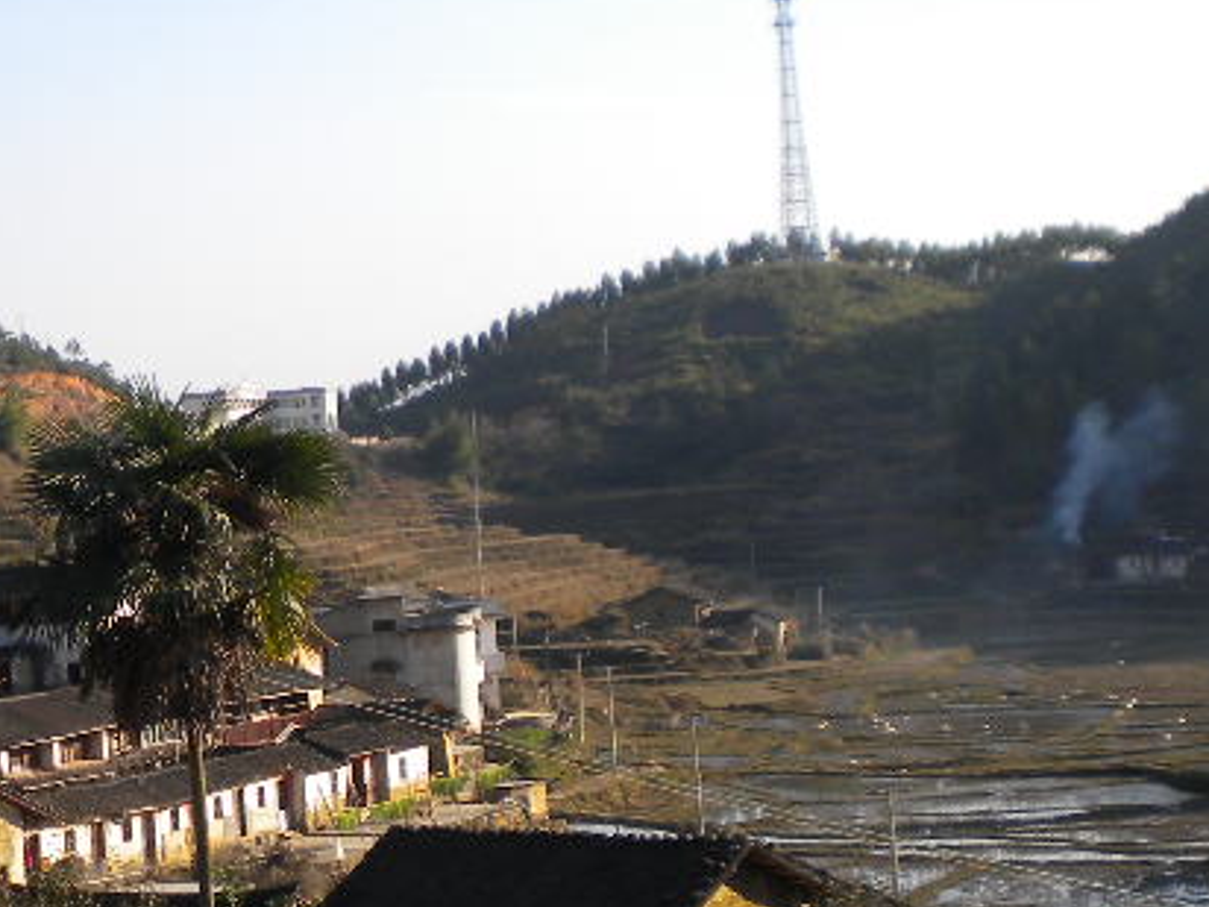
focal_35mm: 87
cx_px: -26
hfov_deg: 21.6
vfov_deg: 16.8
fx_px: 3039
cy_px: 731
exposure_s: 1/352
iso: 80
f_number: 4.6
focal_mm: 6.3
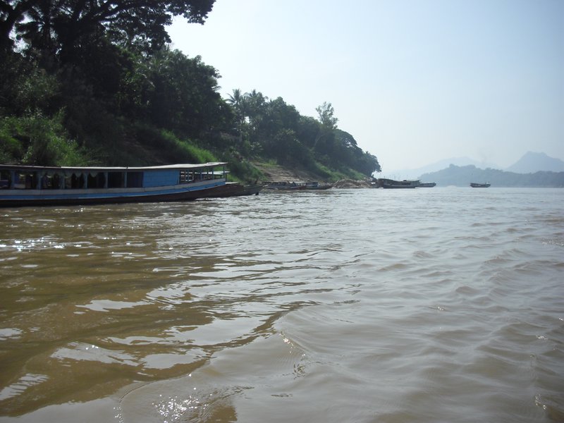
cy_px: 212
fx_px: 619
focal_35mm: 38
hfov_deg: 49.0
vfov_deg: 37.7
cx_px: 282
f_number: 8
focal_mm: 6.2
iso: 100
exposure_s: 1/400
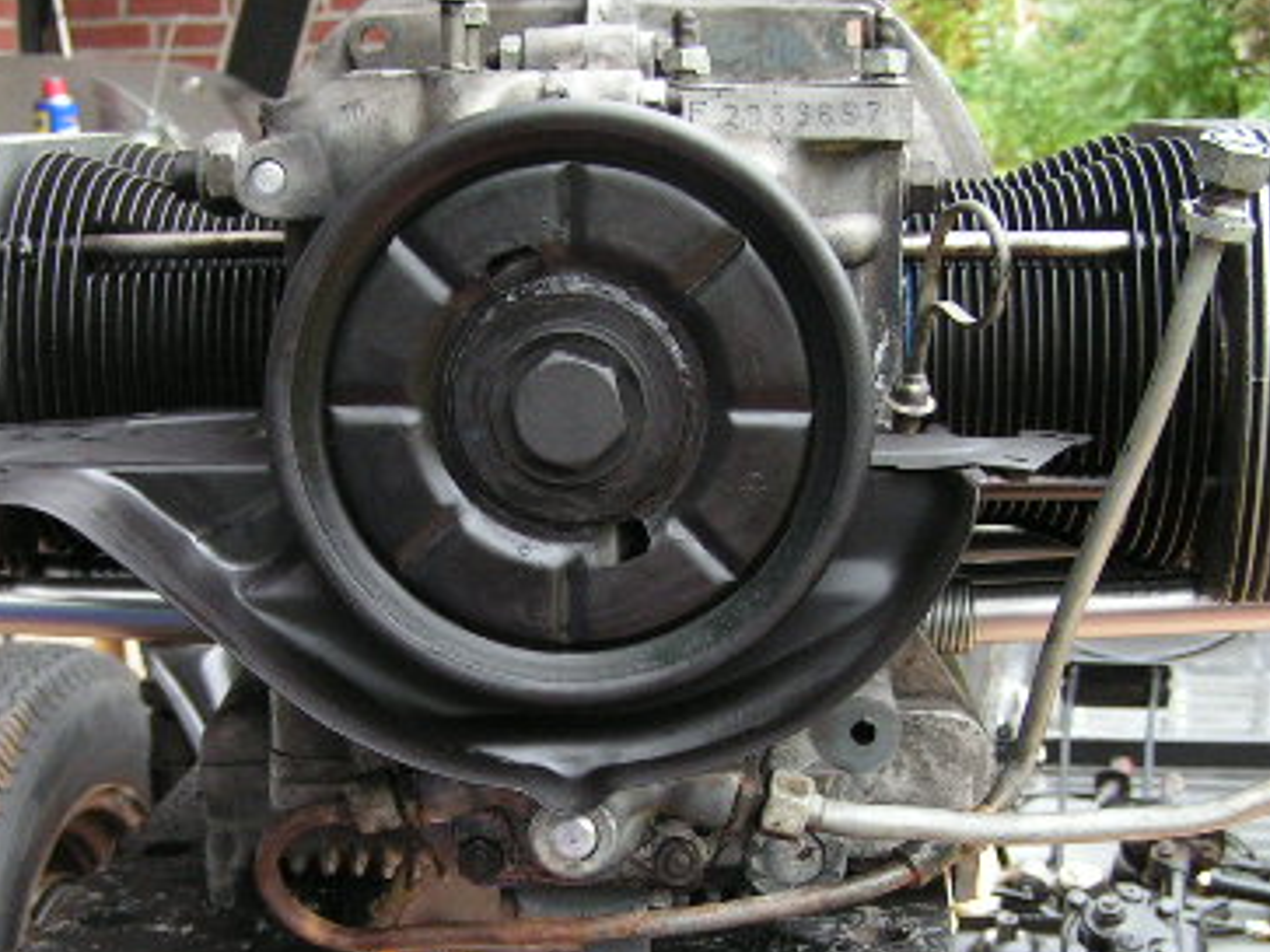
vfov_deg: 21.9
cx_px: 598
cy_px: 581
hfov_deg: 29.0
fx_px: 2457
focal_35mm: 67
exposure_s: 1/50
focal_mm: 6.3
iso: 125
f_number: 2.8
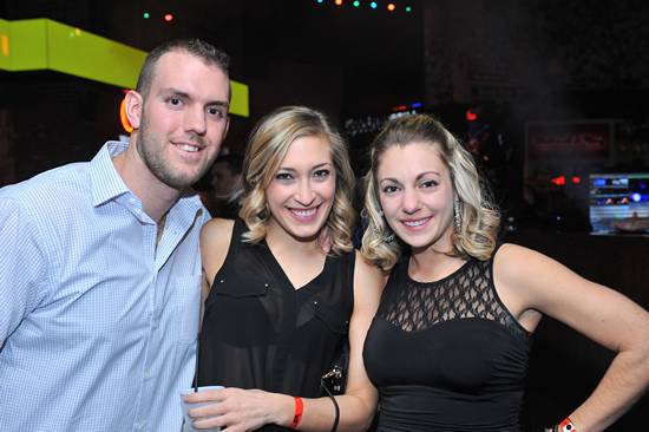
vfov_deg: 29.8
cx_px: 324
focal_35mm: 45
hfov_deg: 43.6
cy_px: 216
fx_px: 811
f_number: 6.3
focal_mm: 45
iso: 1600
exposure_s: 1/100
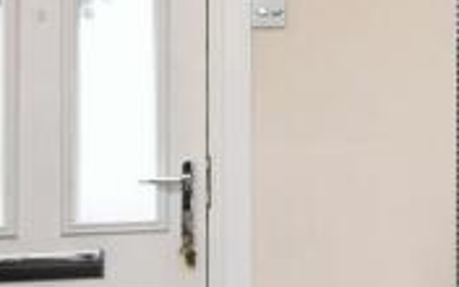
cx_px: 451
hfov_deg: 22.5
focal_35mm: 89
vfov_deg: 14.6
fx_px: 1113
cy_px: 85
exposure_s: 1/30
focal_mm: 10
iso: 1250
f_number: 8
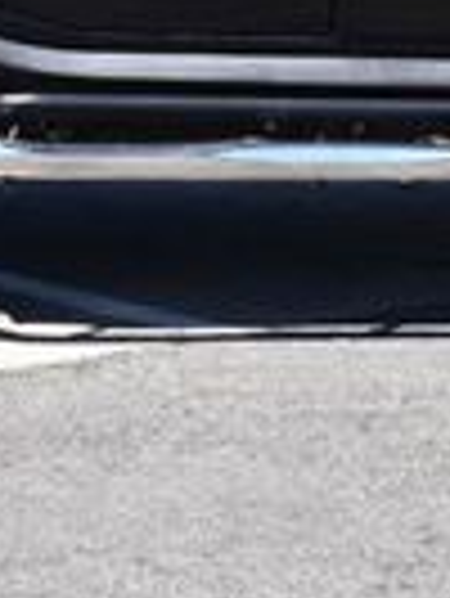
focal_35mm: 250
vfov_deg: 7.8
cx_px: 112
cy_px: -148
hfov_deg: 6.0
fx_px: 4326
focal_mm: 36
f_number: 10
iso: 400
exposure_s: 1/320
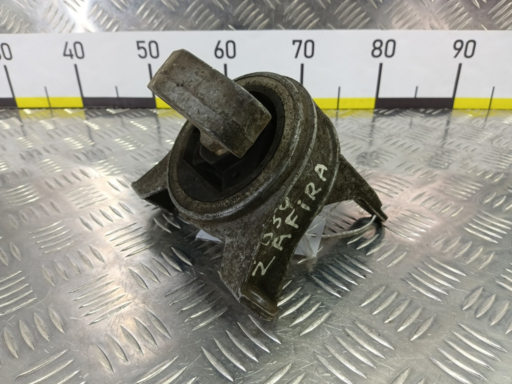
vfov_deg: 58.9
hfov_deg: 73.9
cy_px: 192
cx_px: 256
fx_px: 340
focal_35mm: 23
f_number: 1.6
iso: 125
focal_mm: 4.11
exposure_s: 1/50
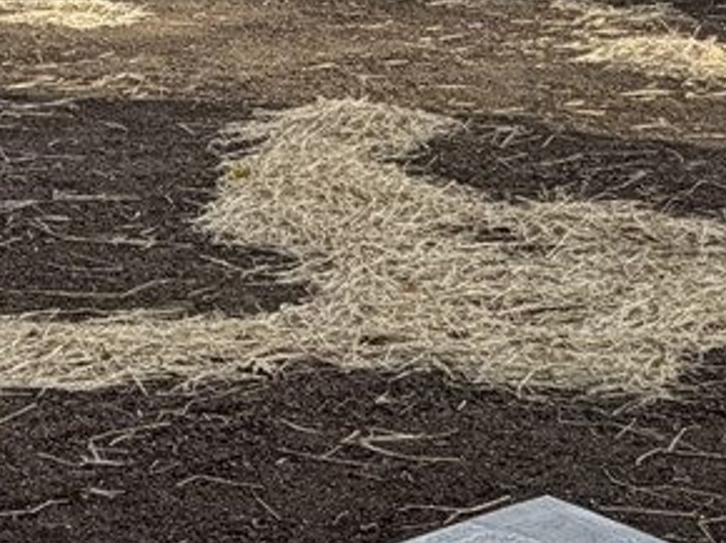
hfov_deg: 19.3
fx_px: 2075
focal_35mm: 99
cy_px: 73
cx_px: 18
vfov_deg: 14.8
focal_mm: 2.22
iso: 40
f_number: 2.2
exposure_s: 1/658
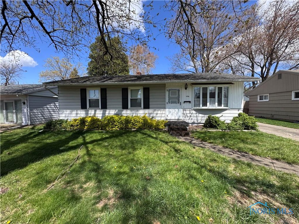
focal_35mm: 14
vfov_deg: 85.7
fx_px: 121
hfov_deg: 102.1
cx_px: 150
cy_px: 112
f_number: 2.2
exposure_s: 1/1020
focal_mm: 2.22
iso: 50
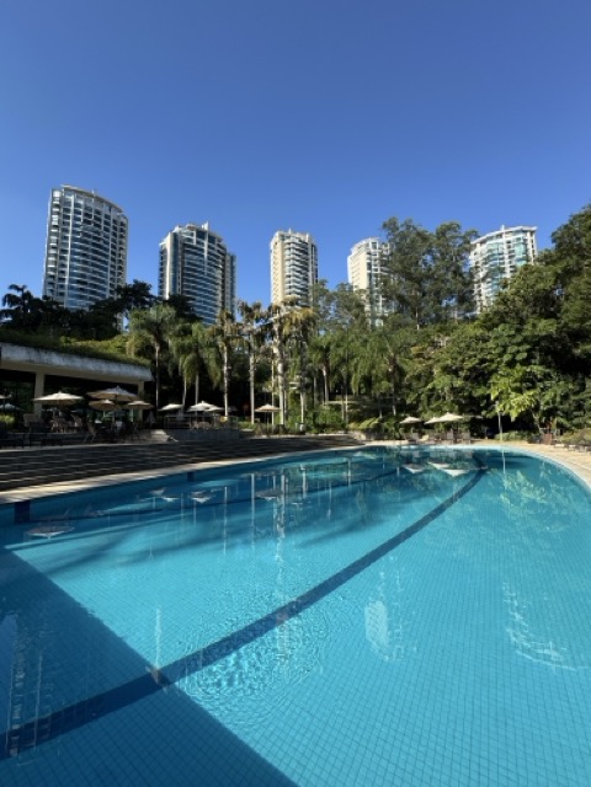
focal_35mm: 14
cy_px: 394
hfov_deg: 85.7
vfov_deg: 102.1
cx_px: 296
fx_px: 319
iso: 40
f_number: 2.2
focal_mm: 2.22
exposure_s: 1/812
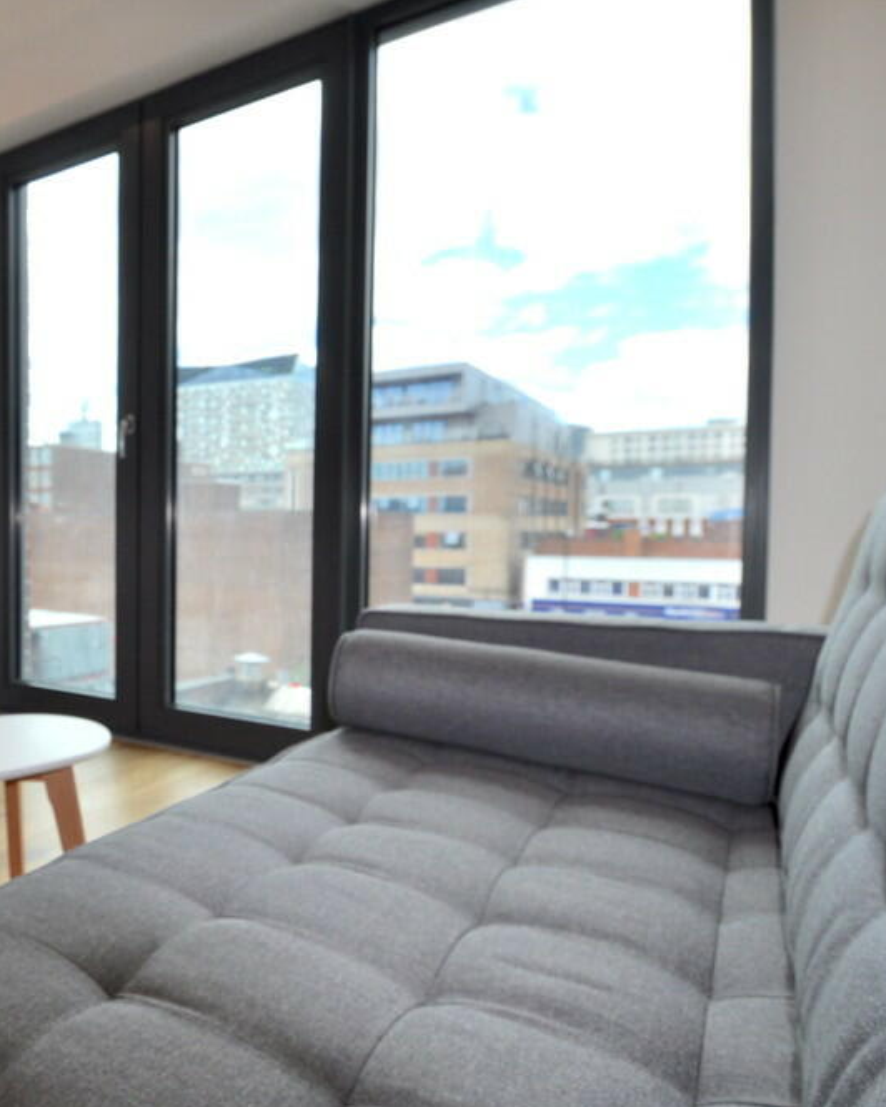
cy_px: 563
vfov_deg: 66.0
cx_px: 48
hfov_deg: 47.8
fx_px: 852
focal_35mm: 26
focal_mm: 12
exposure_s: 1/200
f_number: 8
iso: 200
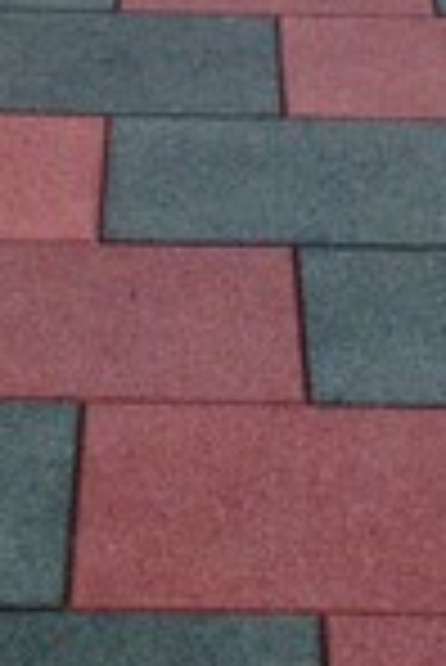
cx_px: 113
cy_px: -153
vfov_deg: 10.3
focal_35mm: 197
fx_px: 3652
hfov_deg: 7.0
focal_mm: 4.28
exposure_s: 1/165
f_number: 2.4
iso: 50
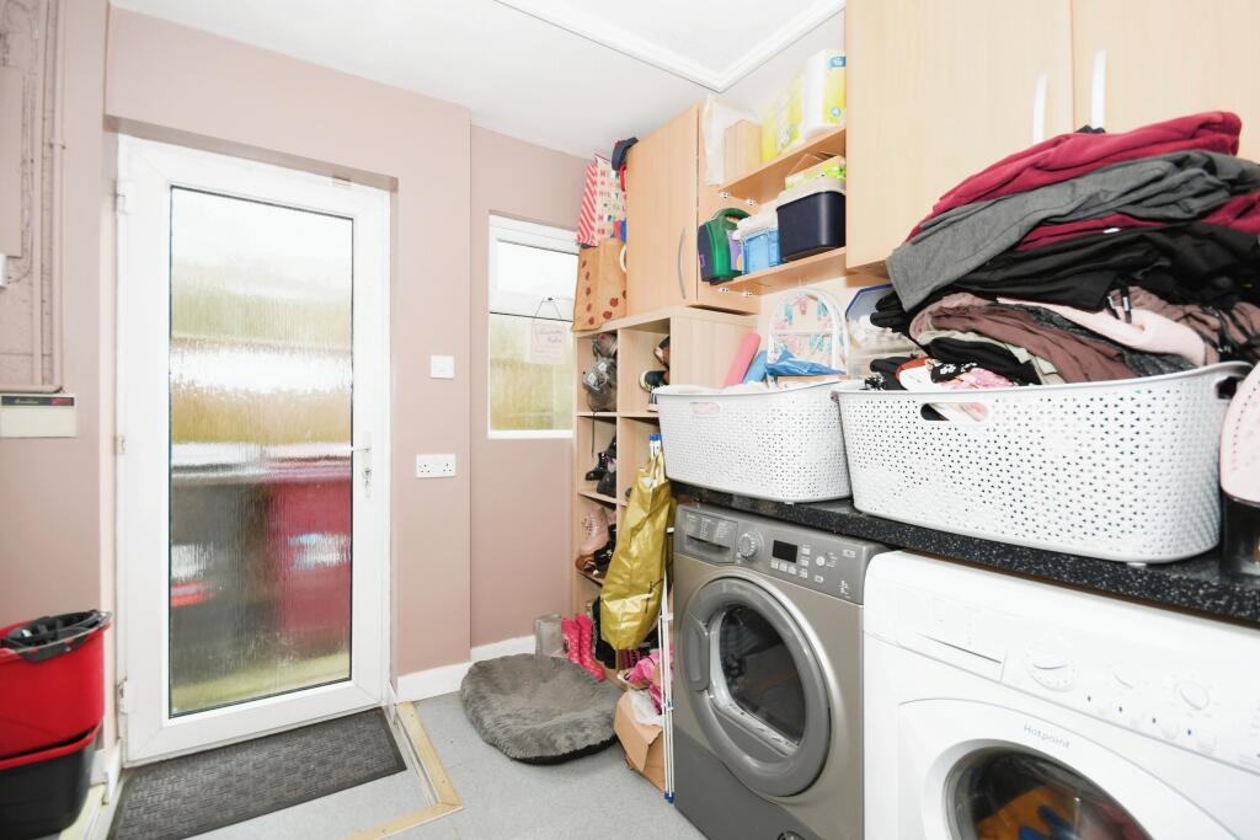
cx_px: 630
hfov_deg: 100.4
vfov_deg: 77.3
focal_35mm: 15
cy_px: 420
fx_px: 525
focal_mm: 10
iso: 400
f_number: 8
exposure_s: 1/50
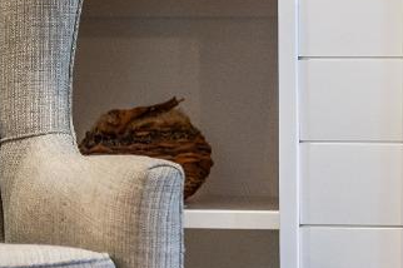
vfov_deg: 5.9
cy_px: 86
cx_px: 849
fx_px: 2606
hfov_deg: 8.3
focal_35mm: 233
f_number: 2
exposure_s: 1/100
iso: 800
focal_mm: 50
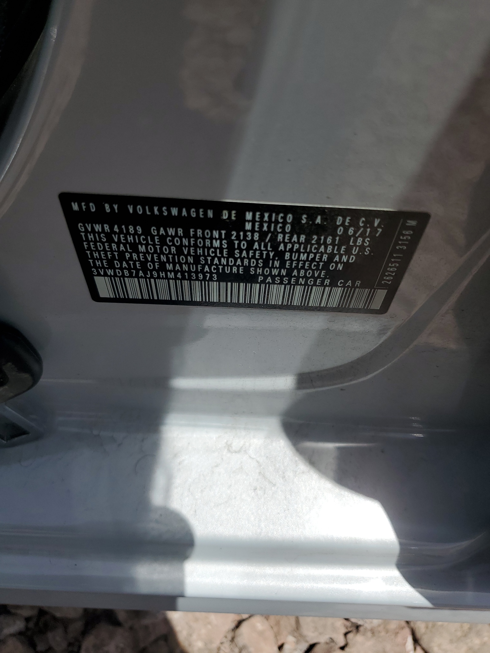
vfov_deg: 67.3
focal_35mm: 26
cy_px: 326
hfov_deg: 53.1
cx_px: 245
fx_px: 491
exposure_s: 1/5000
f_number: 1.5
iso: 50
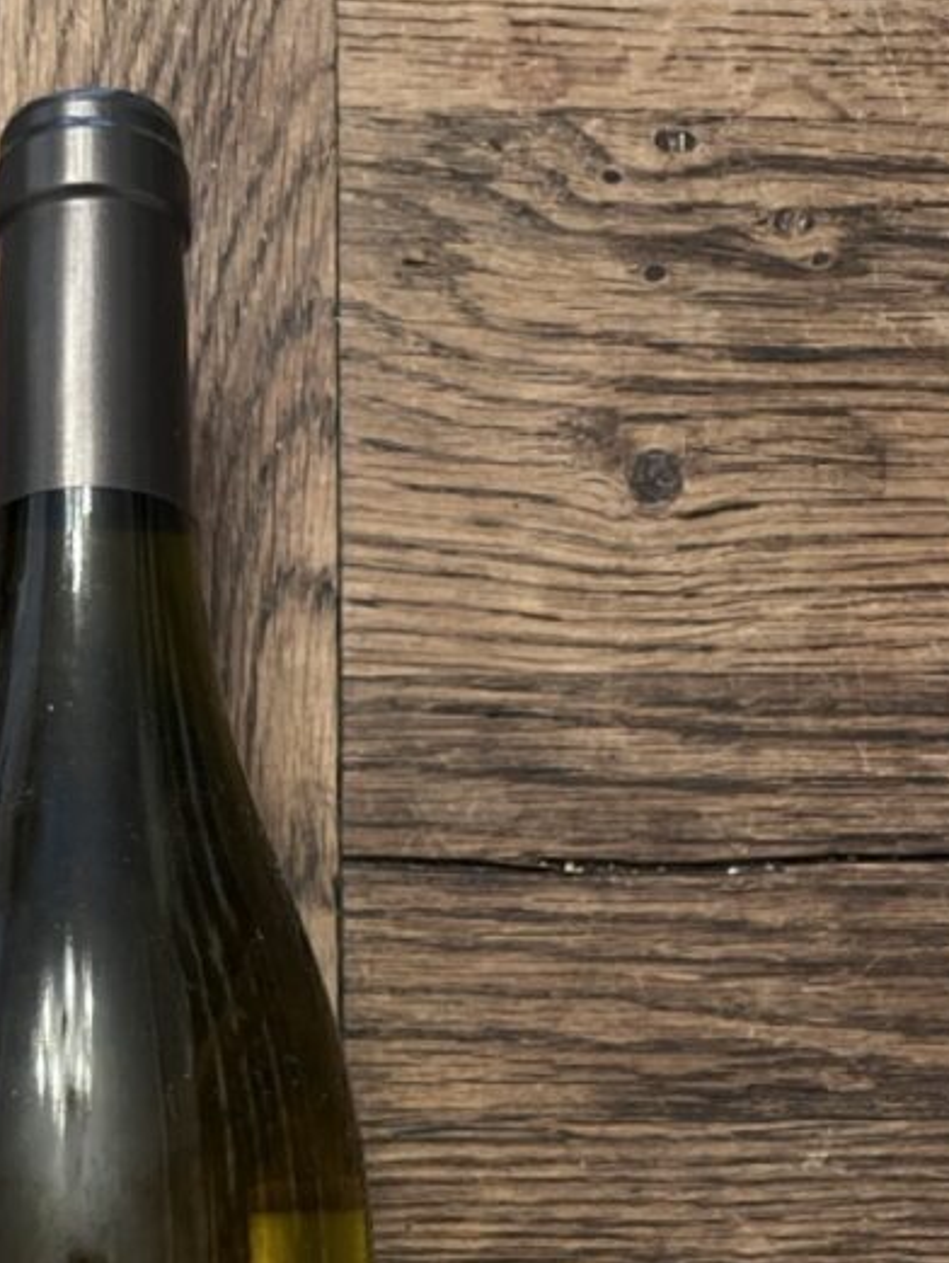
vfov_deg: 34.5
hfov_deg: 27.5
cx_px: 92
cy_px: 1229
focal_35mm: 51
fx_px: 1863
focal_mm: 5.1
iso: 400
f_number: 1.6
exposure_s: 1/33
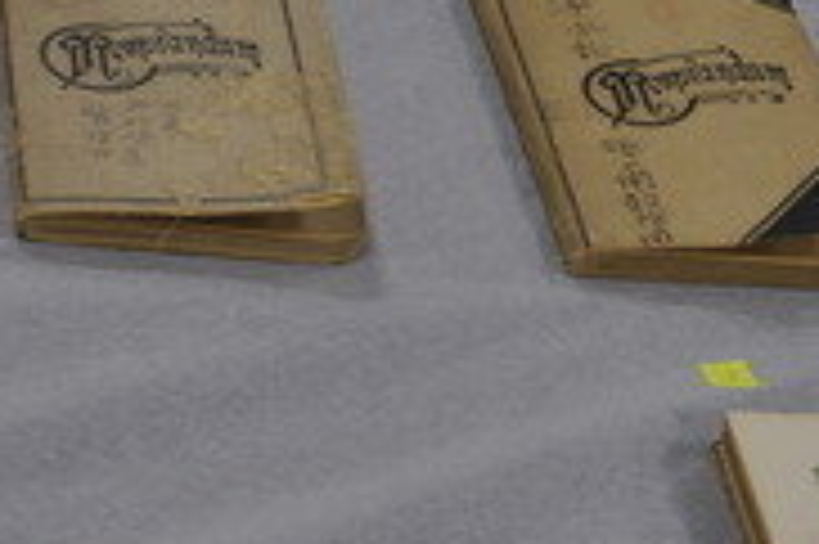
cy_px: 220
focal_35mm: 166
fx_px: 3773
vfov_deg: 8.3
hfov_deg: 12.4
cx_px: 500
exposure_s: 1/60
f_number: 5
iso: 450
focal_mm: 36
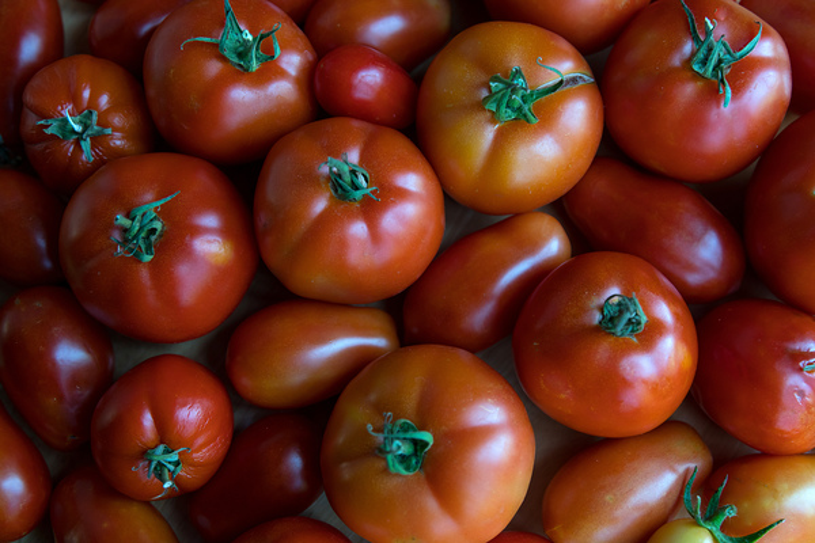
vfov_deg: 28.6
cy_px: 272
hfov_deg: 41.9
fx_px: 1064
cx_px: 408
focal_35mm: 47
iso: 640
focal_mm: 47
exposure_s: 1/60
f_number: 4
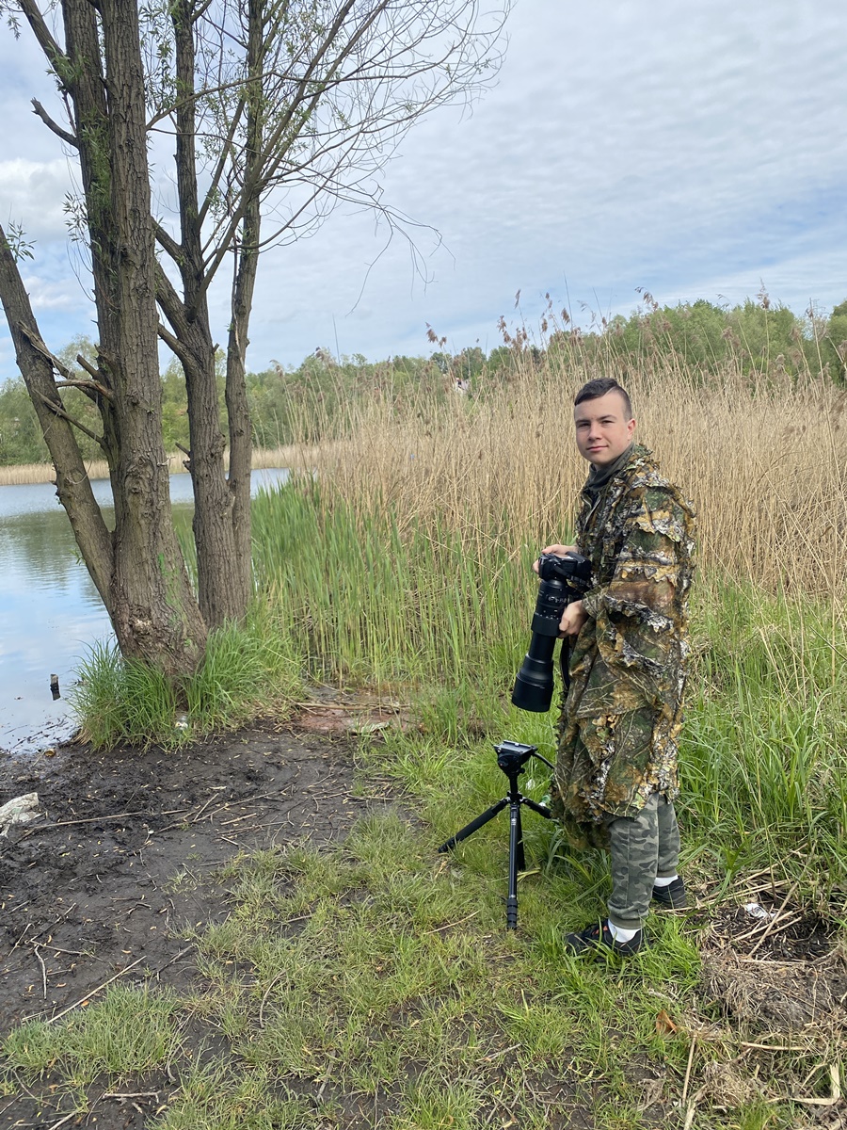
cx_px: 424
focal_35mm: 26
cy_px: 565
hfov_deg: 53.1
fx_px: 848
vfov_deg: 67.3
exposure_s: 1/1838
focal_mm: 4.25
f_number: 1.8
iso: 32
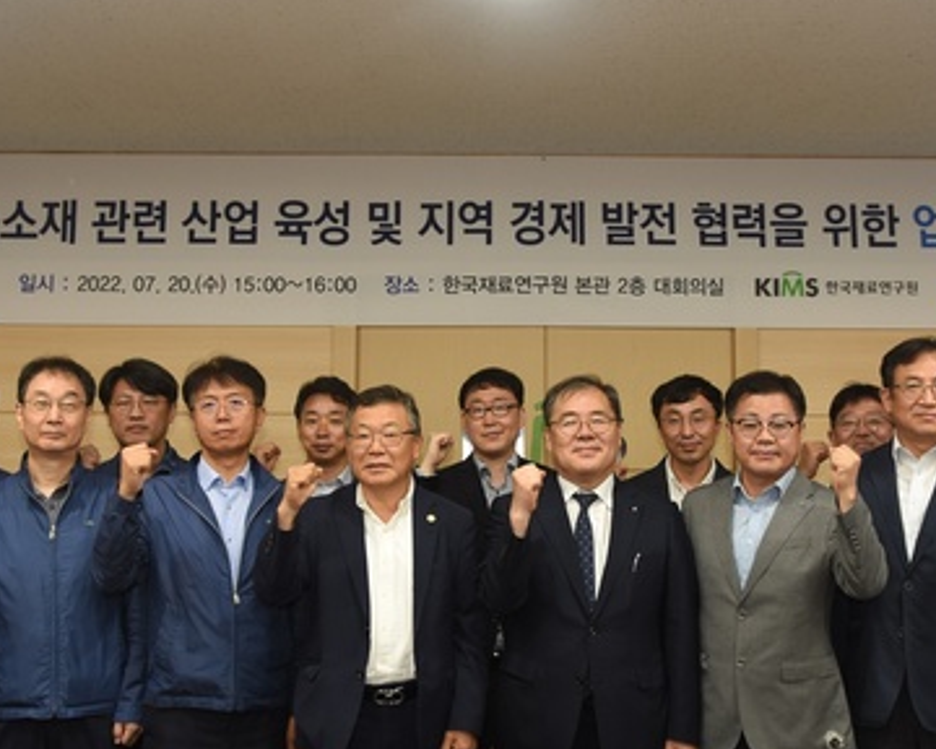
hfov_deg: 37.3
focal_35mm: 50
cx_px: 506
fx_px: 1385
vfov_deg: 30.2
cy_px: 328
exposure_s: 1/80
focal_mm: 20
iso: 400
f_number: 11
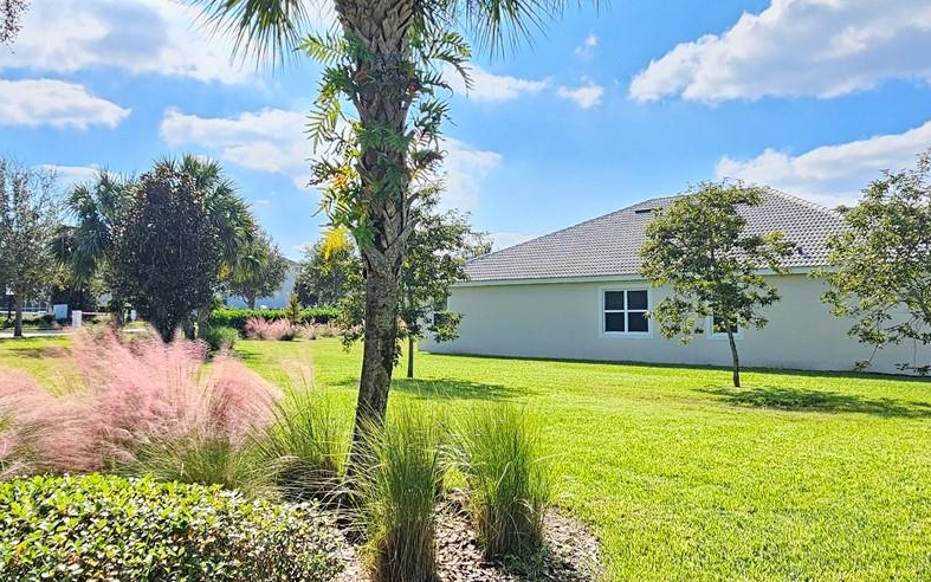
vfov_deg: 44.4
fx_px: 710
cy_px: 245
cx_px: 461
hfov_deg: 66.5
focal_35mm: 28
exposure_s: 1/688
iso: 50
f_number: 2.2
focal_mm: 2.2
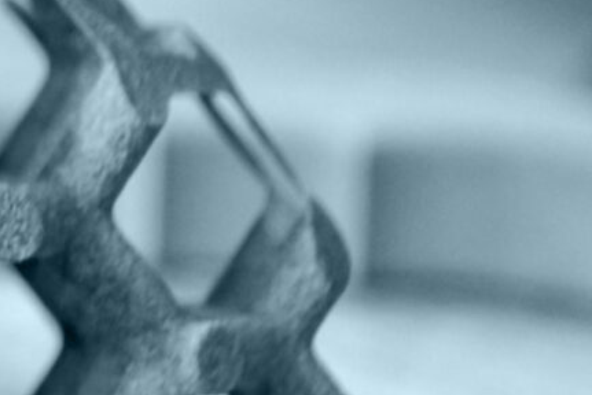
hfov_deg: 5.3
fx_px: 6154
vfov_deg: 3.7
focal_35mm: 374
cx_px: -935
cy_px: 481
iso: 400
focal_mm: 42
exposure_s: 1/25
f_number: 5.3
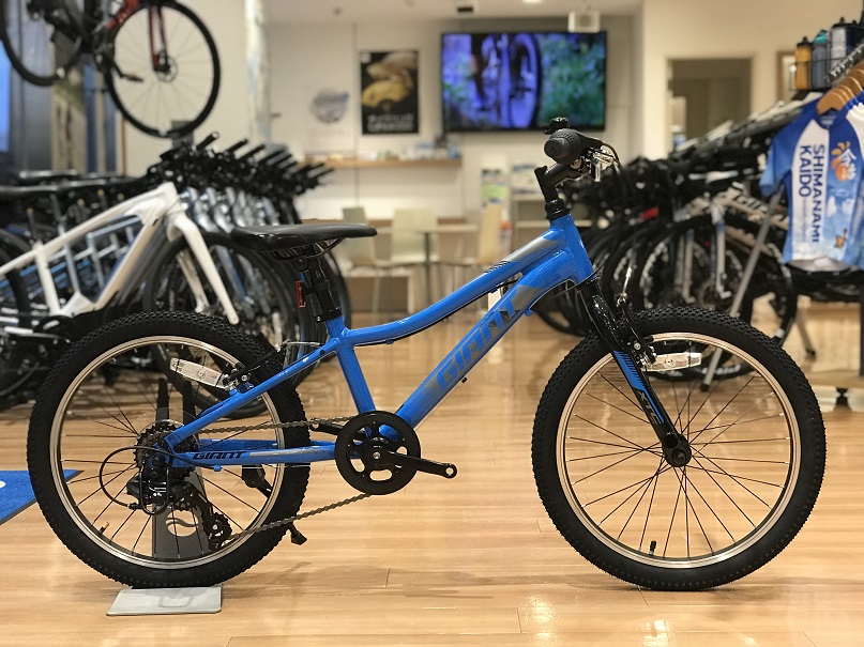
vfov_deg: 25.7
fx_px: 1422
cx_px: 432
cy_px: 324
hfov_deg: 33.8
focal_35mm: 57
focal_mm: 6.6
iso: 125
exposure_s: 1/60
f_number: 2.8
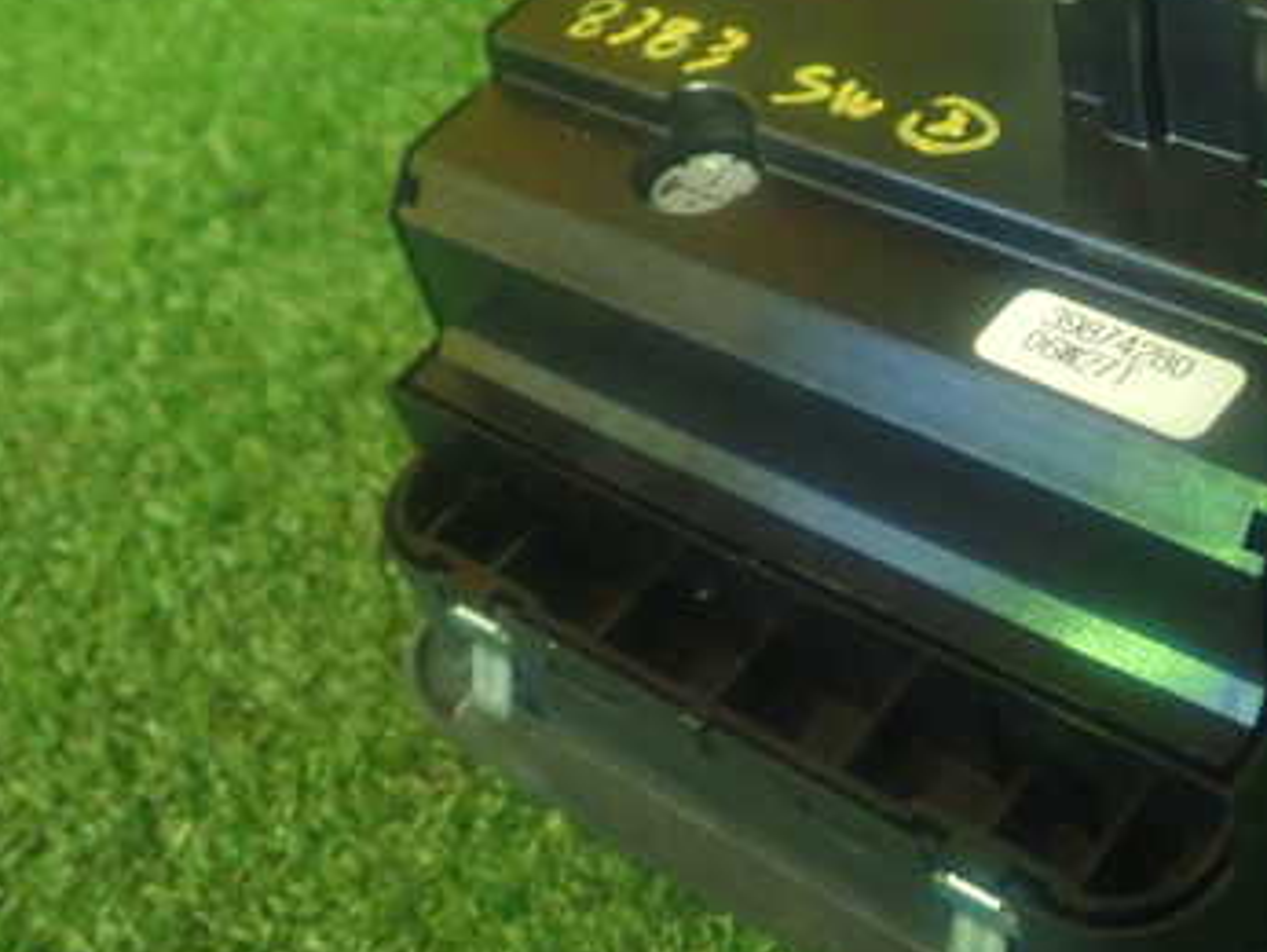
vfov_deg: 28.1
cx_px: 897
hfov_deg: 36.2
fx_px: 1905
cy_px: 476
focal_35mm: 52
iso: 1000
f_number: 2.3
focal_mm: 5.5
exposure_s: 1/25
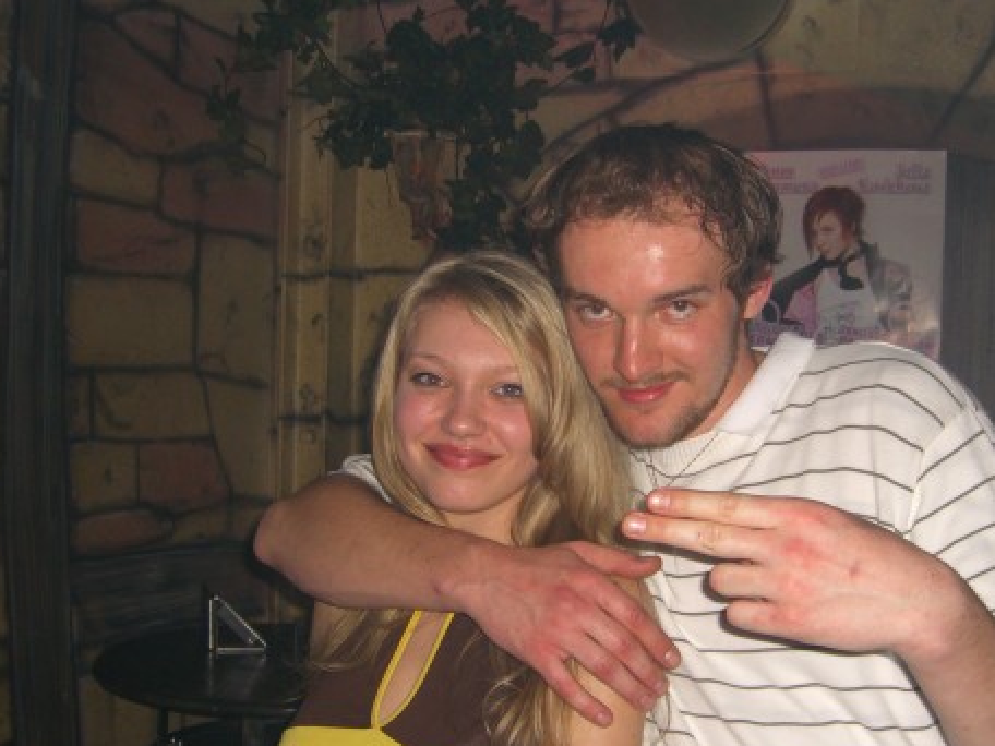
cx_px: 585
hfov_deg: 38.1
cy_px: 454
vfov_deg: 29.0
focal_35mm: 50
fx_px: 1437
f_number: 2.8
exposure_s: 1/60
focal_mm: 7.9
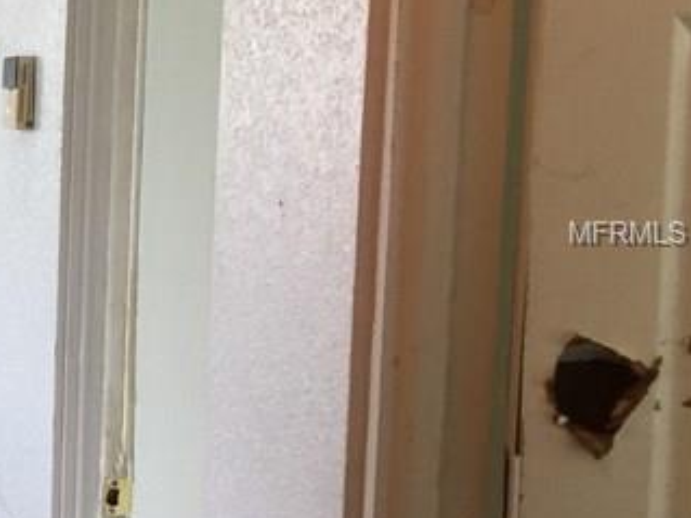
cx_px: -409
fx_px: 1856
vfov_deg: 15.9
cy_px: 234
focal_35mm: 93
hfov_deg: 18.2
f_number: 2.2
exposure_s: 1/30
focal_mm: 4.15
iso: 32
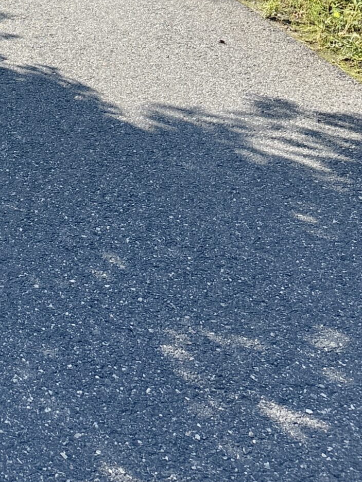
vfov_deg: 23.8
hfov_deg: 19.0
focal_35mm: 71
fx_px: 990
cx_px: -124
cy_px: -163
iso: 50
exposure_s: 1/2985
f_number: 1.6
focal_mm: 5.96
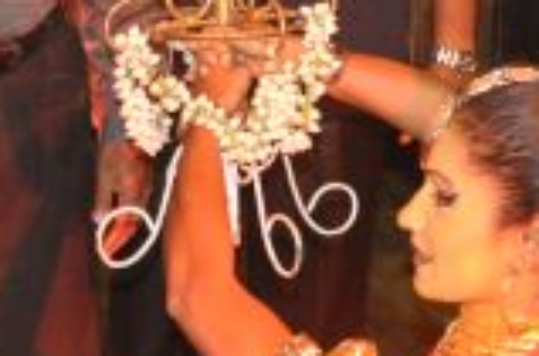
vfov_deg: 9.7
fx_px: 2030
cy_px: -170
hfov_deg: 15.1
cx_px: 397
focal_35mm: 136
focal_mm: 24
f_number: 3.8
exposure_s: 1/60
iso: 800
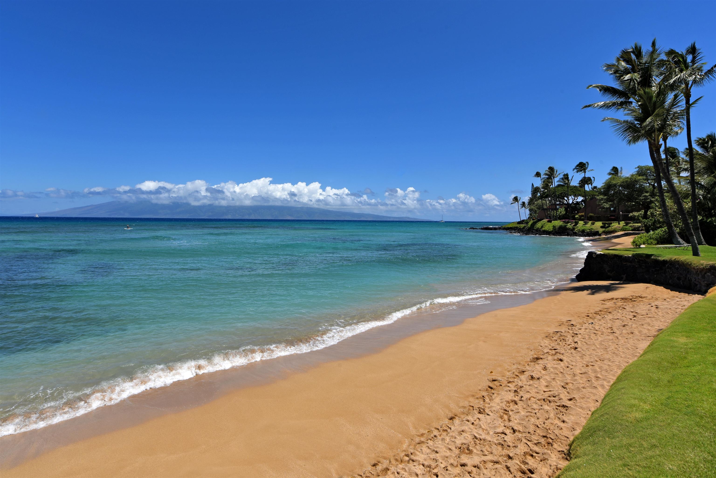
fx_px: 338
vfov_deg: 70.5
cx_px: 358
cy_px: 239
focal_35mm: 17
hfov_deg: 93.3
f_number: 14
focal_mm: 17
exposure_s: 1/200
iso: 100
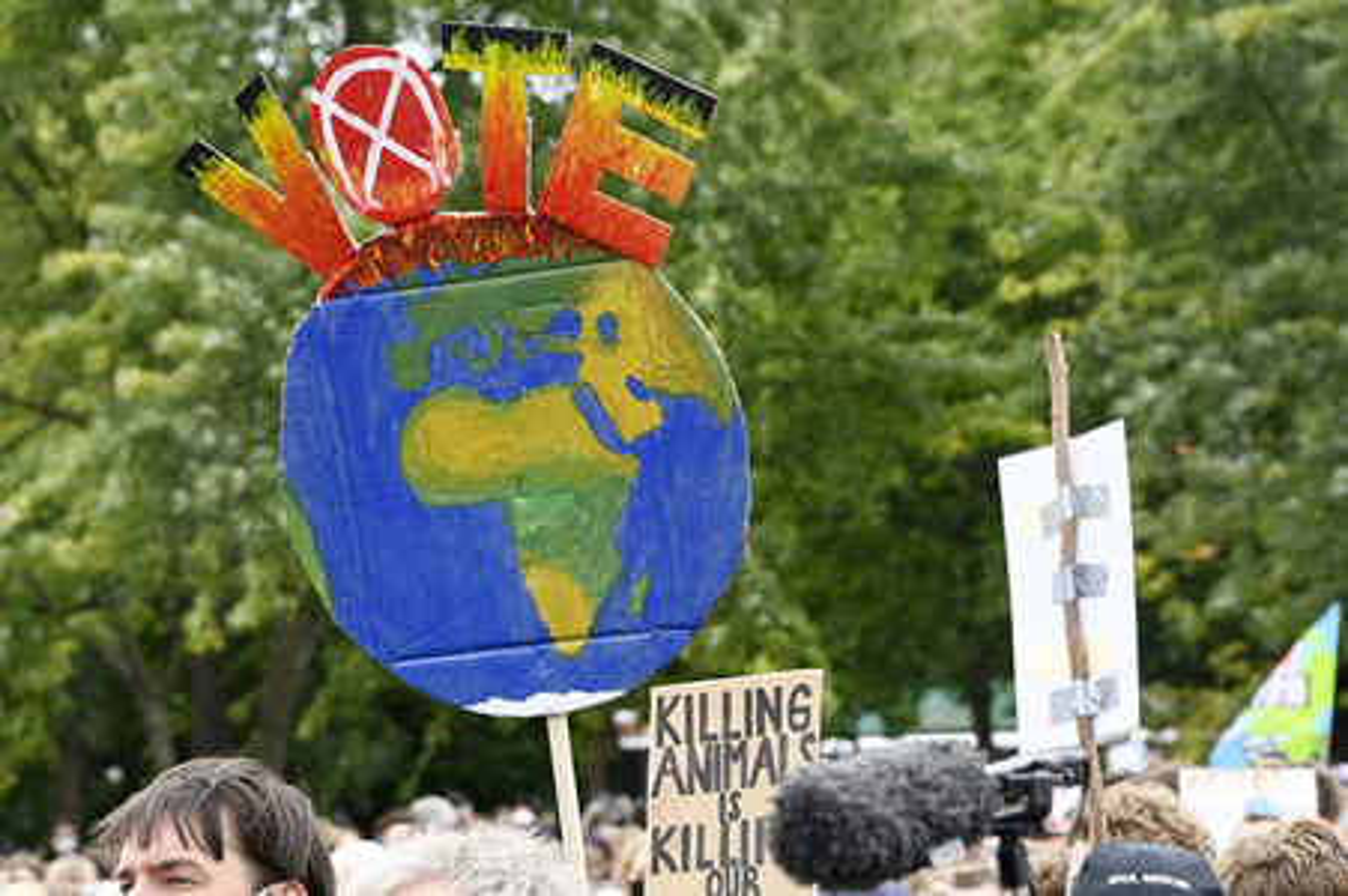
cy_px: 448
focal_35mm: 190
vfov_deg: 7.2
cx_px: 674
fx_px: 7109
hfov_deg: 10.8
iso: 1000
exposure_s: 1/250
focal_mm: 190
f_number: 10
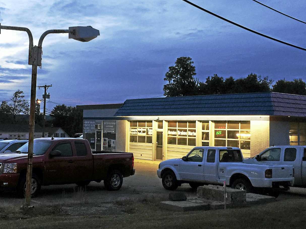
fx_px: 433
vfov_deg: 29.7
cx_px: 117
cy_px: 105
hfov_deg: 38.7
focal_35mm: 49
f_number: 2.2
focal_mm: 4.15
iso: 100
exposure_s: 1/15
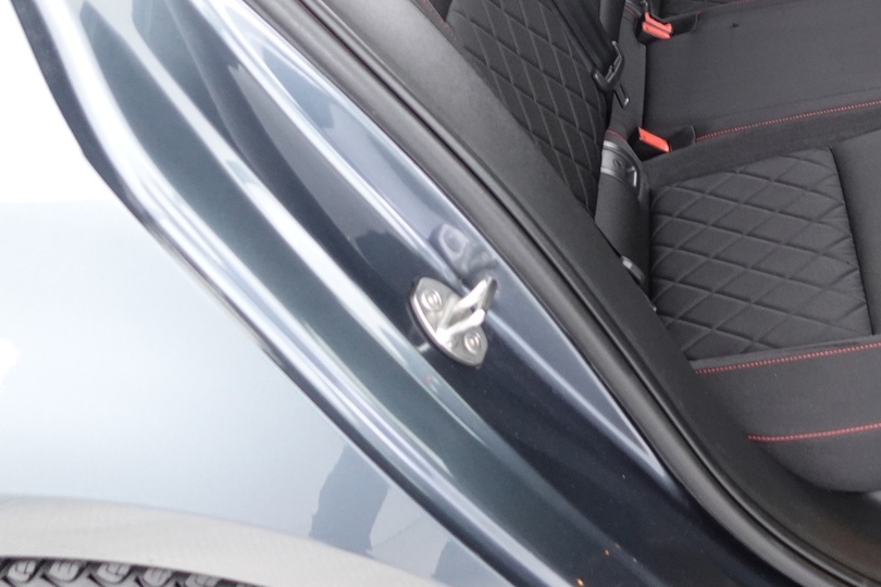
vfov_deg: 27.0
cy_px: 50
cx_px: 722
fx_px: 1175
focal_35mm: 48
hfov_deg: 39.3
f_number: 1.8
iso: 800
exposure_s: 1/10
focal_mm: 9.4
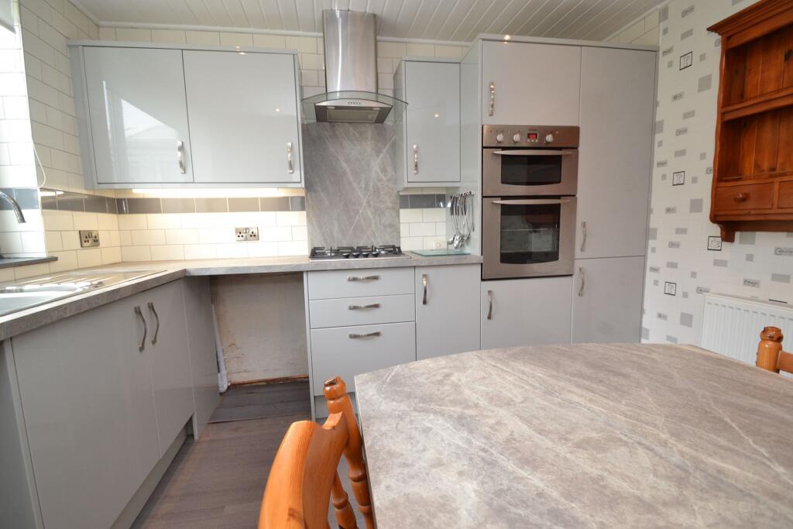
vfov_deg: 77.3
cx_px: 396
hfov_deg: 100.4
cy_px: 264
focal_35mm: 15
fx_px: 330
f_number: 4.5
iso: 400
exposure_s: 1/80
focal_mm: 10
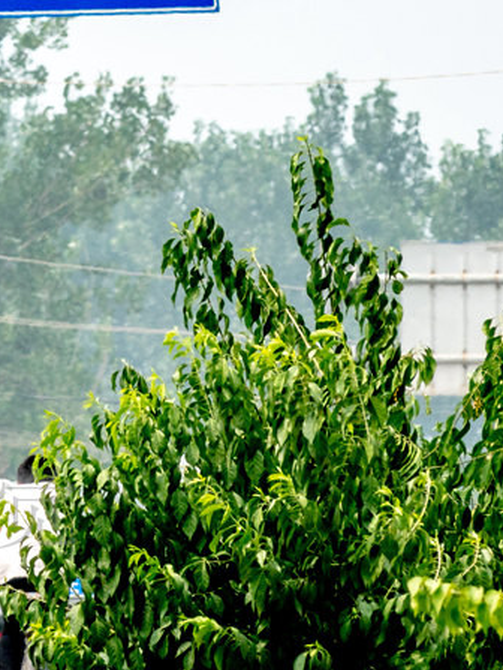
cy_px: 220
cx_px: -52
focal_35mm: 1334
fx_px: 25809
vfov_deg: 1.5
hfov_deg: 1.1
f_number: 8
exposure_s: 1/320
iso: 100
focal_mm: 177.86
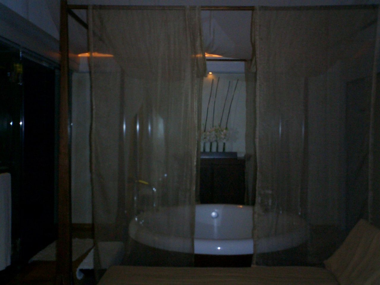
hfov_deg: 50.1
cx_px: 190
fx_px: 406
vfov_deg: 38.7
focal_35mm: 37
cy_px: 142
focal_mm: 5.6
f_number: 3.5
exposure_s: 1/40
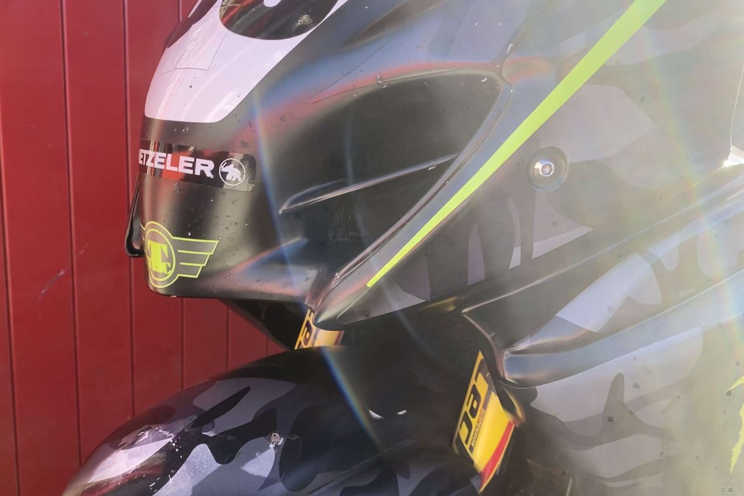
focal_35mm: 28
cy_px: 242
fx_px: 579
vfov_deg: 46.4
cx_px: 378
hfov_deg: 65.5
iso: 32
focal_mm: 4.25
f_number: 1.8
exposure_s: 1/259
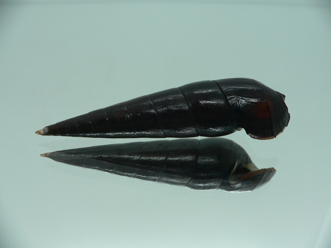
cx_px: 166
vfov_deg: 40.7
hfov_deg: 52.6
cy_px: 124
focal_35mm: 35
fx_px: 335
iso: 100
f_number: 2.8
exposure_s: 1/60
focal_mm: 4.6
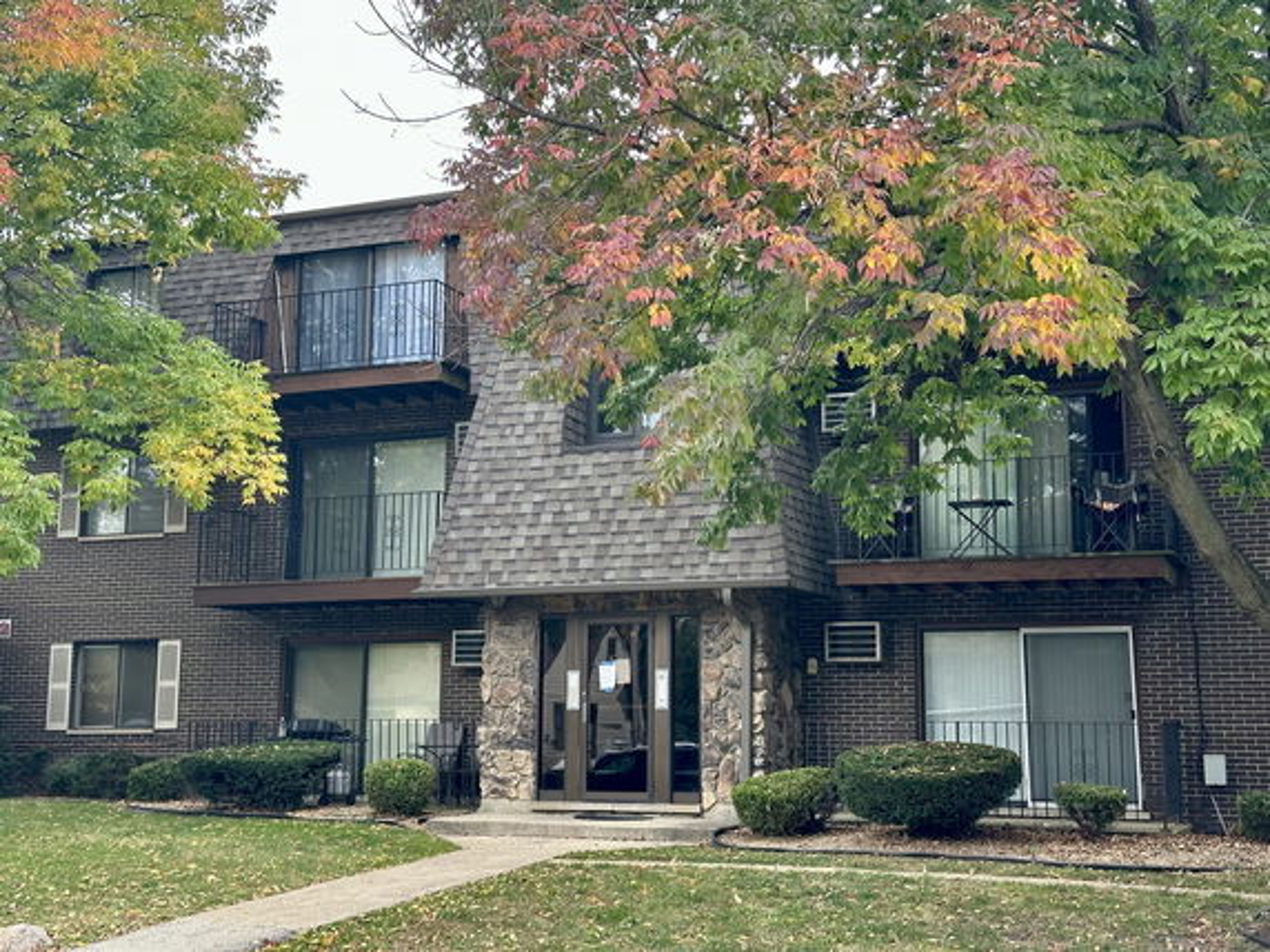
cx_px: 635
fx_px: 1761
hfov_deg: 39.7
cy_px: 476
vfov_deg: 30.3
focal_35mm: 48
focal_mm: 6.86
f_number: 1.78
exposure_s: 1/222
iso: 64
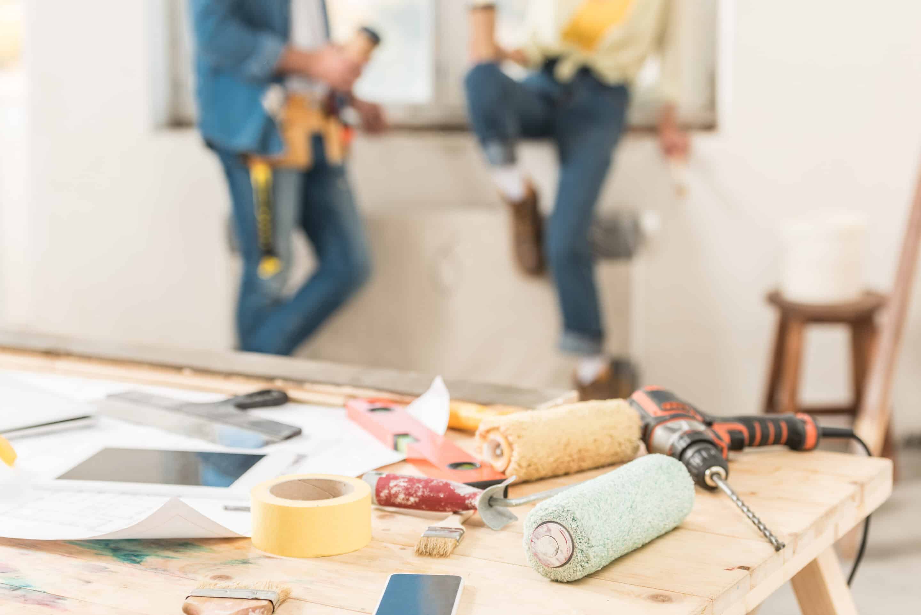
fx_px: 1791
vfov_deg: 19.5
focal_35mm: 70
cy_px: 308
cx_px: 460
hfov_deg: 28.8
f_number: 3.5
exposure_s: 1/200
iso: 100
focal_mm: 70
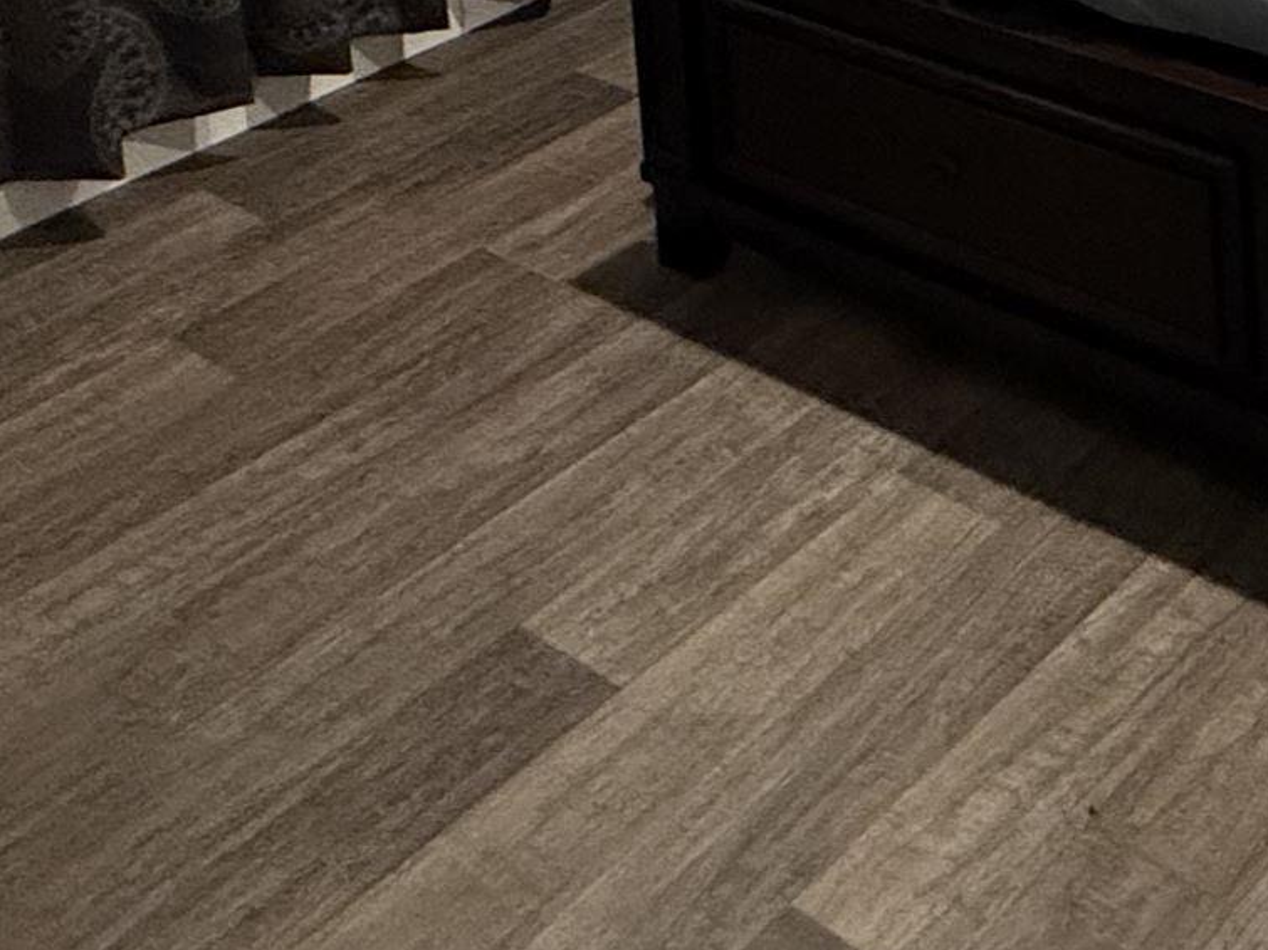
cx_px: 1518
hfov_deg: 29.2
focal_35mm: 57
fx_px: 2088
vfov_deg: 19.4
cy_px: -754
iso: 640
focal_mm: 2.22
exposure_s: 1/60
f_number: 2.2
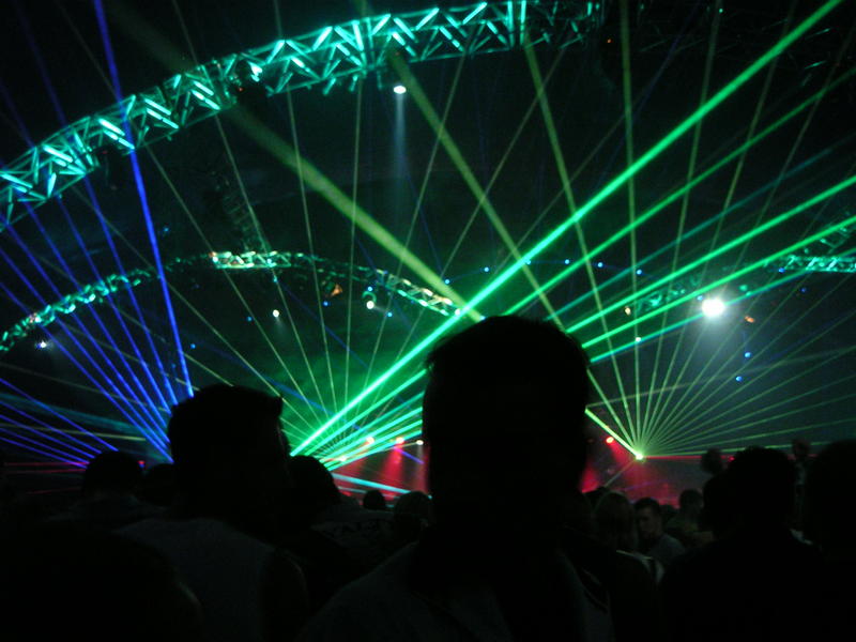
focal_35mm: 38
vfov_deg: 37.7
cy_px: 321
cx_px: 428
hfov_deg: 49.0
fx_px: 940
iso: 200
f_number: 2.8
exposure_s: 1/10
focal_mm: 6
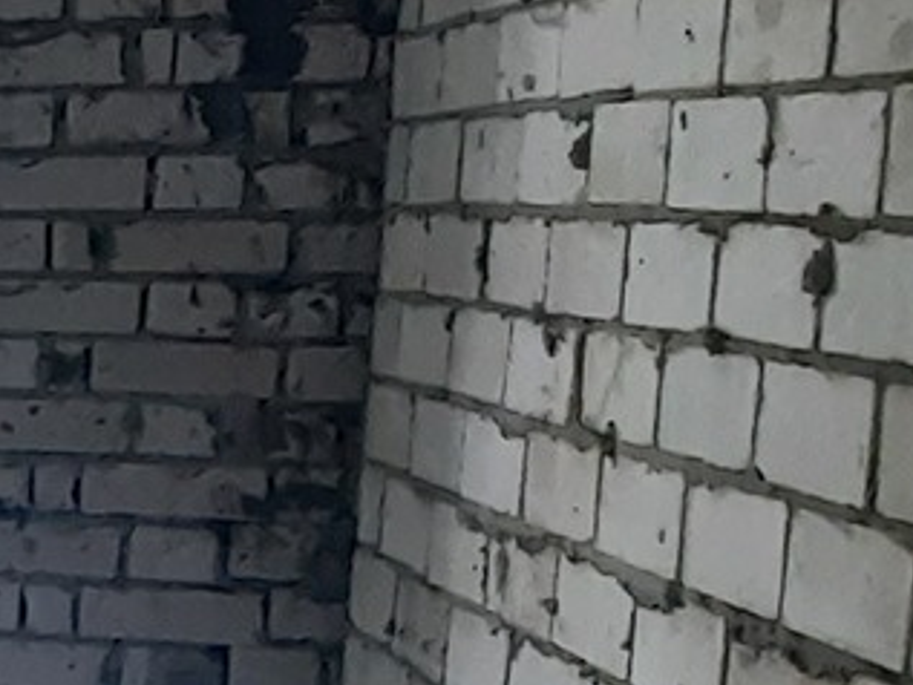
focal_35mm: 84
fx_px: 2216
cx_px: -1440
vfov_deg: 17.5
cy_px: 458
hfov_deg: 13.7
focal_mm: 1.74
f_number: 2.2
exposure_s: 1/50
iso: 200
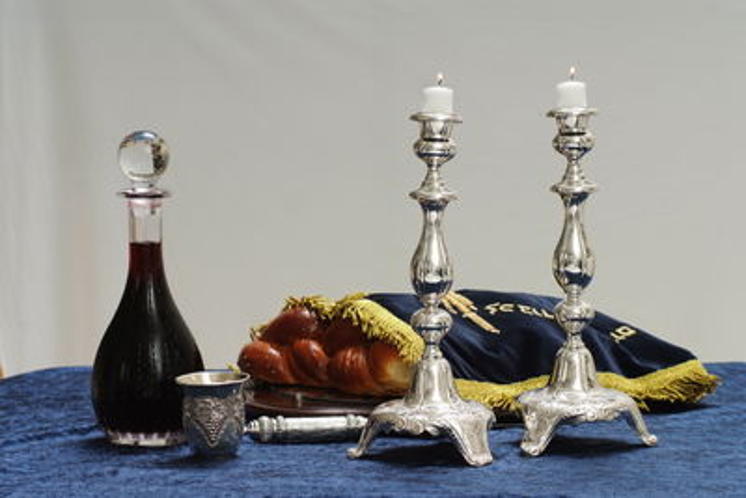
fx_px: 2487
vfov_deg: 11.4
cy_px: 249
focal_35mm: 120
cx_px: 373
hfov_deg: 17.1
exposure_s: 1/160
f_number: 8
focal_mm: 80
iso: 200
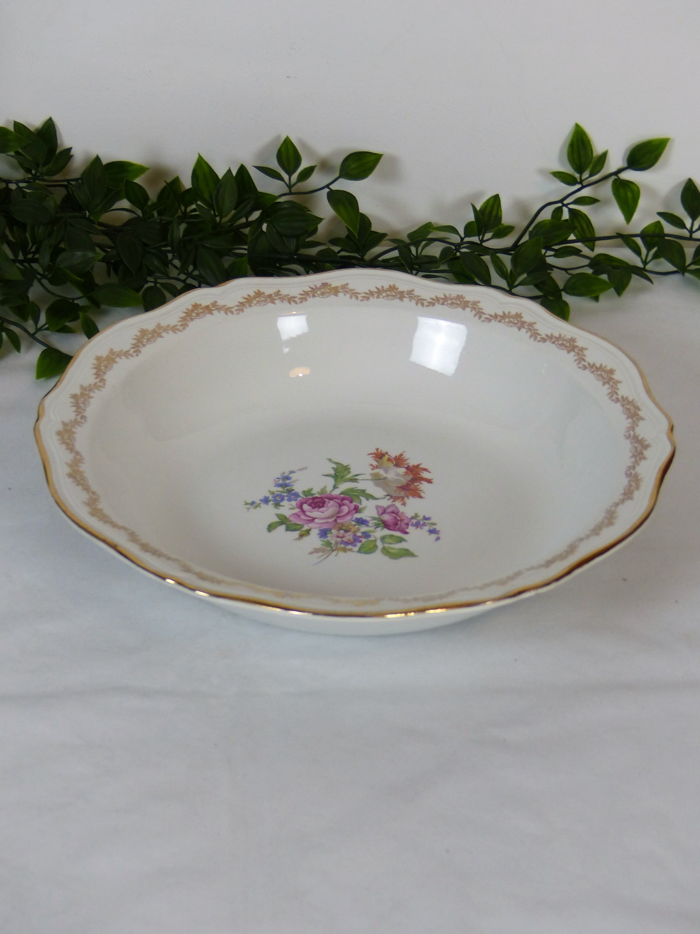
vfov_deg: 19.4
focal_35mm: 101
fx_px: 2723
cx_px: 350
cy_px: 467
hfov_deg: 14.6
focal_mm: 16.9
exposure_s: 1/60
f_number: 2.8
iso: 160
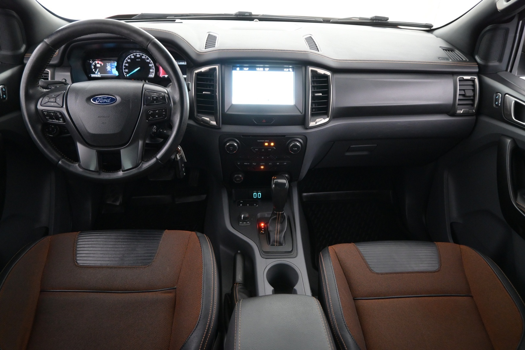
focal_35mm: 24
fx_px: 350
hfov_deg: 73.7
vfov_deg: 53.1
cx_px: 262
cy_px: 175
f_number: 3.5
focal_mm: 16
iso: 2500
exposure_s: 1/30
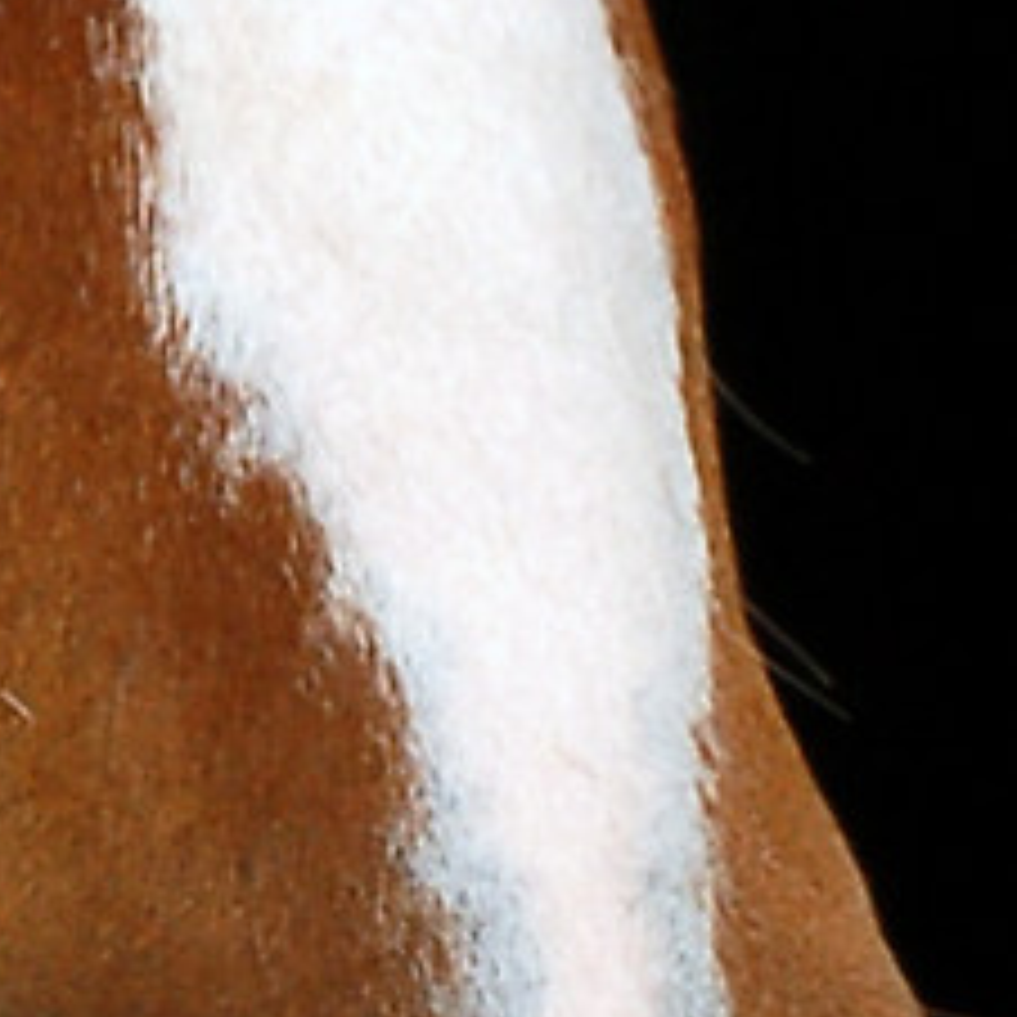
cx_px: -911
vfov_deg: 2.0
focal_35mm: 881
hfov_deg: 2.0
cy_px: -414
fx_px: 29268
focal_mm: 65
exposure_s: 1/1250
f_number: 8
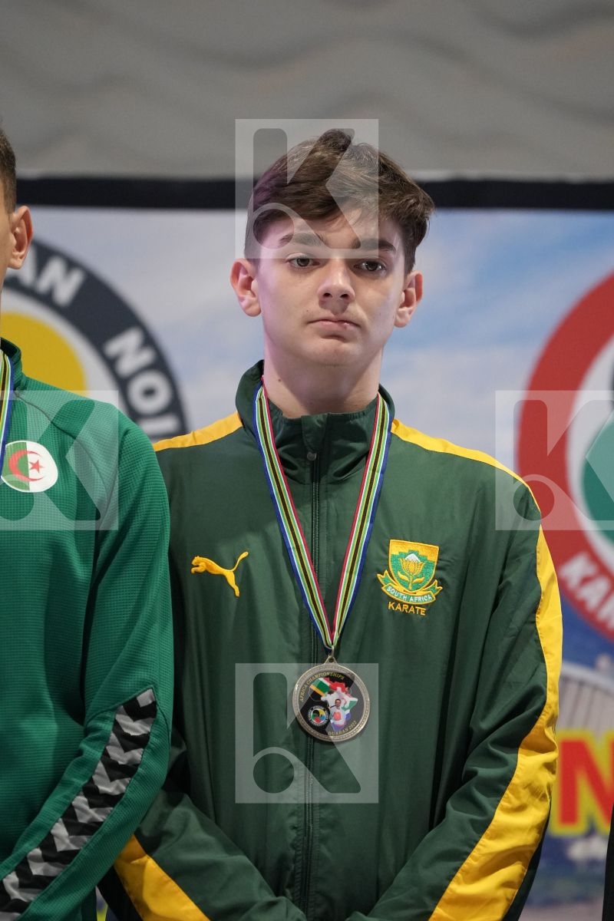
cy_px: 460
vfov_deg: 6.9
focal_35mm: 300
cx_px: 307
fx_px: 7674
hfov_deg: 4.6
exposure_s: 1/250
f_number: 2.8
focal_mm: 200
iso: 3200
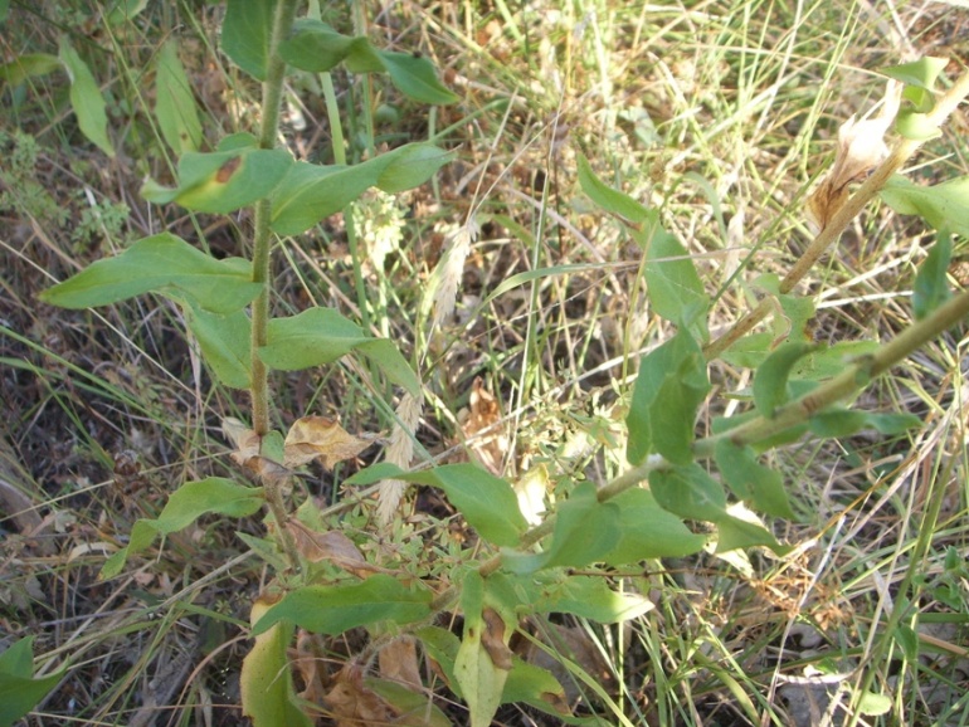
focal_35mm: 39
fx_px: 1092
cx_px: 484
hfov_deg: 47.8
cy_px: 364
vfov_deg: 36.8
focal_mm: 6.6
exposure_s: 1/90
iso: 91
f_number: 3.5
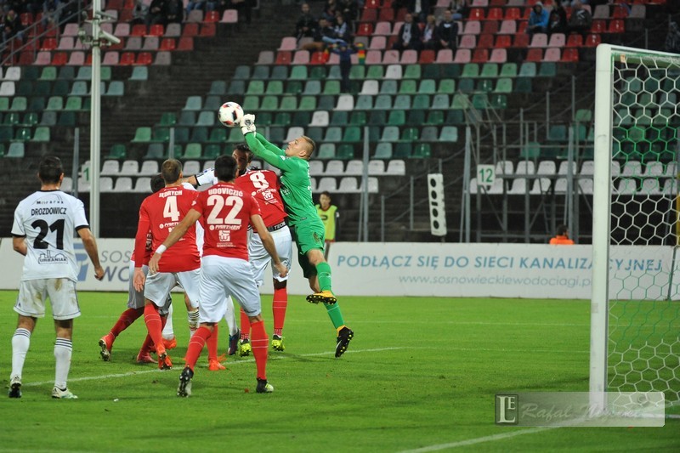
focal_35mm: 200
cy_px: 226
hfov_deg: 10.3
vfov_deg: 6.9
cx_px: 340
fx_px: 3777
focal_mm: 200
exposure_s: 1/800
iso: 3200
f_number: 4
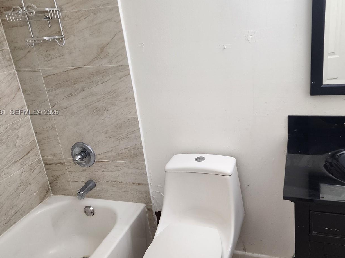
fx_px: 299
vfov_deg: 46.7
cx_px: 196
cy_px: 113
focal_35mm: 30
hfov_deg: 59.7
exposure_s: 1/120
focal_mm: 6.4
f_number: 1.8
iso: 160
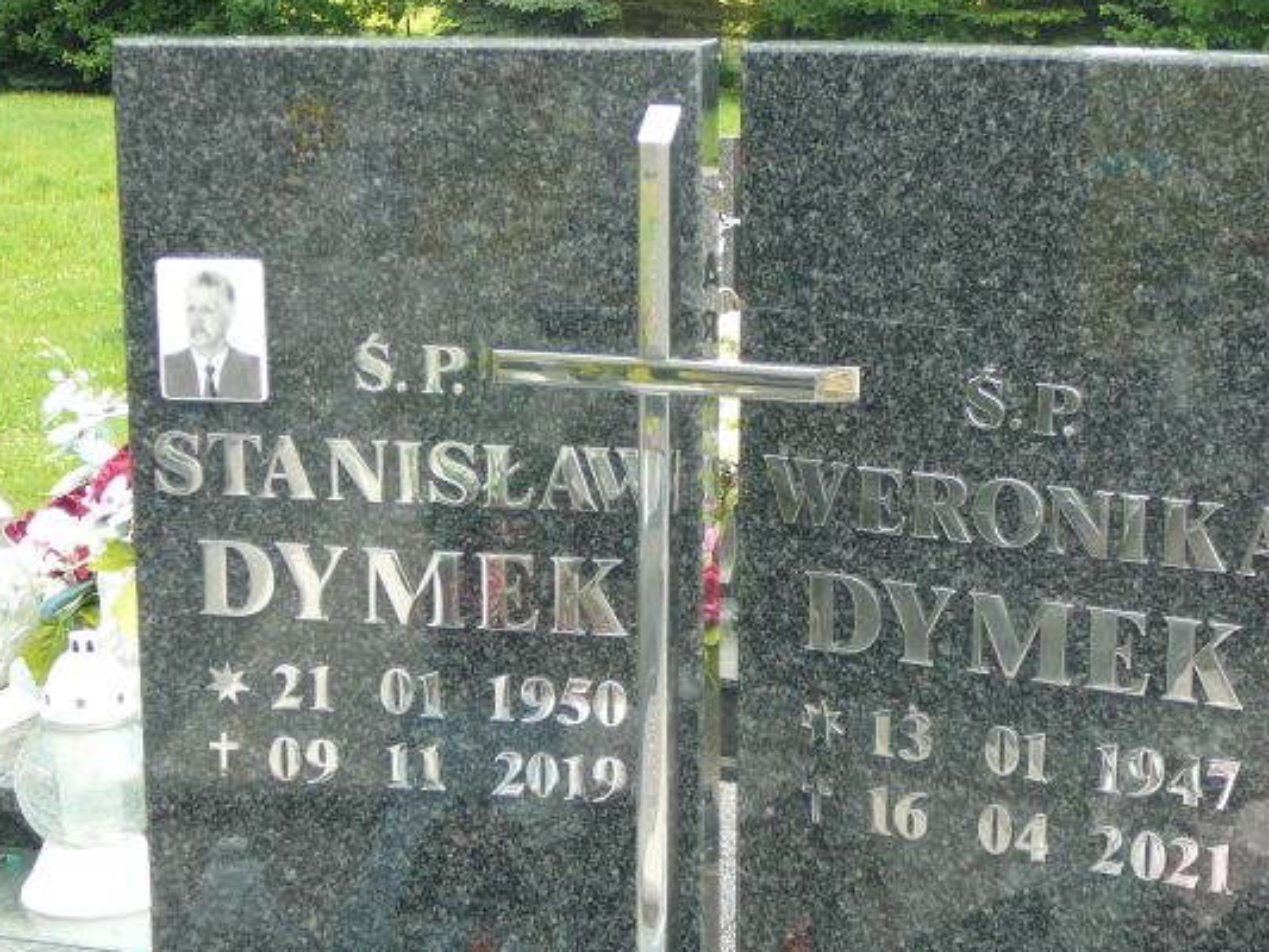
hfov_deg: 25.0
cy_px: 526
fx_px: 2860
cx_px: 698
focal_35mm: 78
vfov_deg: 18.9
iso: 80
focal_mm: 9.7
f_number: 3.6
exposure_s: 1/125
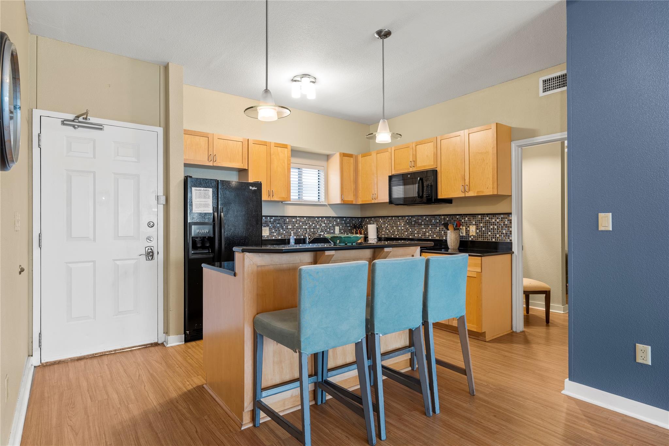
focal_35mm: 19
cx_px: 334
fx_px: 353
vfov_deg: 64.5
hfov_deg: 86.9
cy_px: 223
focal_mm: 19
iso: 200
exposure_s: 1.6
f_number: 8
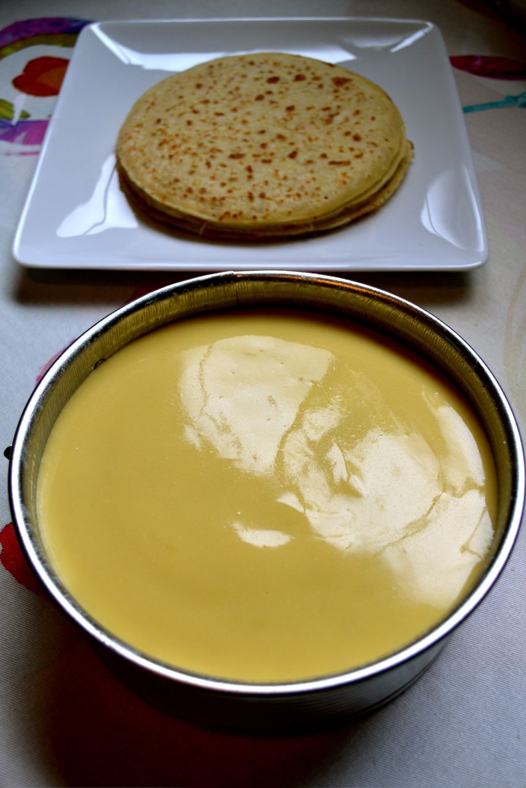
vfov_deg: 53.1
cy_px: 394
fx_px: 789
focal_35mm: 36
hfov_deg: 36.9
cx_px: 263
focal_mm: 24
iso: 400
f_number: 5
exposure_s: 1/100
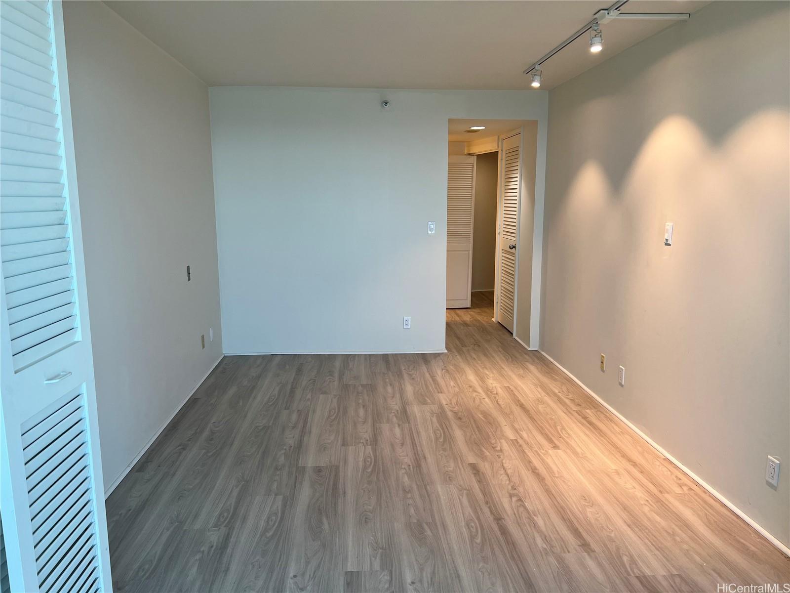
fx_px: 593
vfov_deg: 53.1
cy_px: 296
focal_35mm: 26
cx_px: 395
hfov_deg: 67.3
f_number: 1.5
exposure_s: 1/120
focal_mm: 5.7
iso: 80
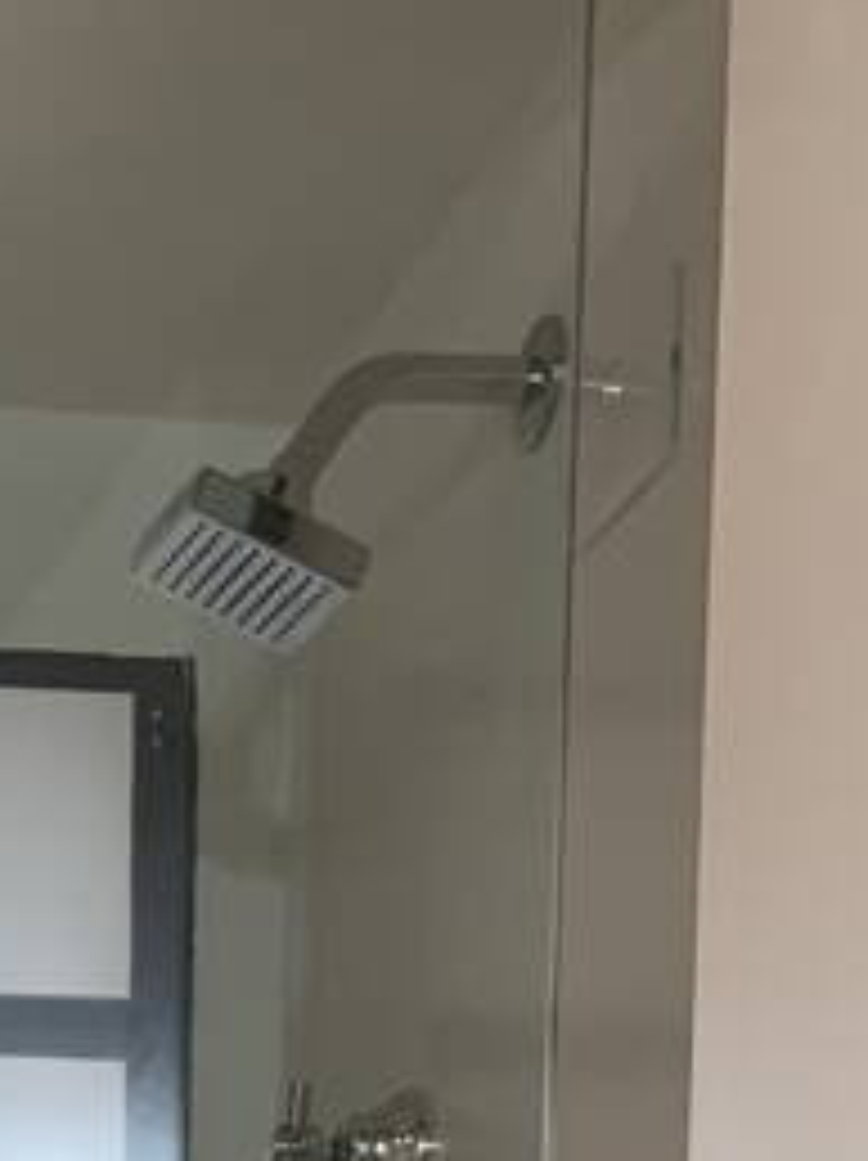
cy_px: 2277
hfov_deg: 12.9
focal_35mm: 109
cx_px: -391
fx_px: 3650
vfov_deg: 14.9
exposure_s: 1/60
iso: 125
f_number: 1.8
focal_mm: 4.25
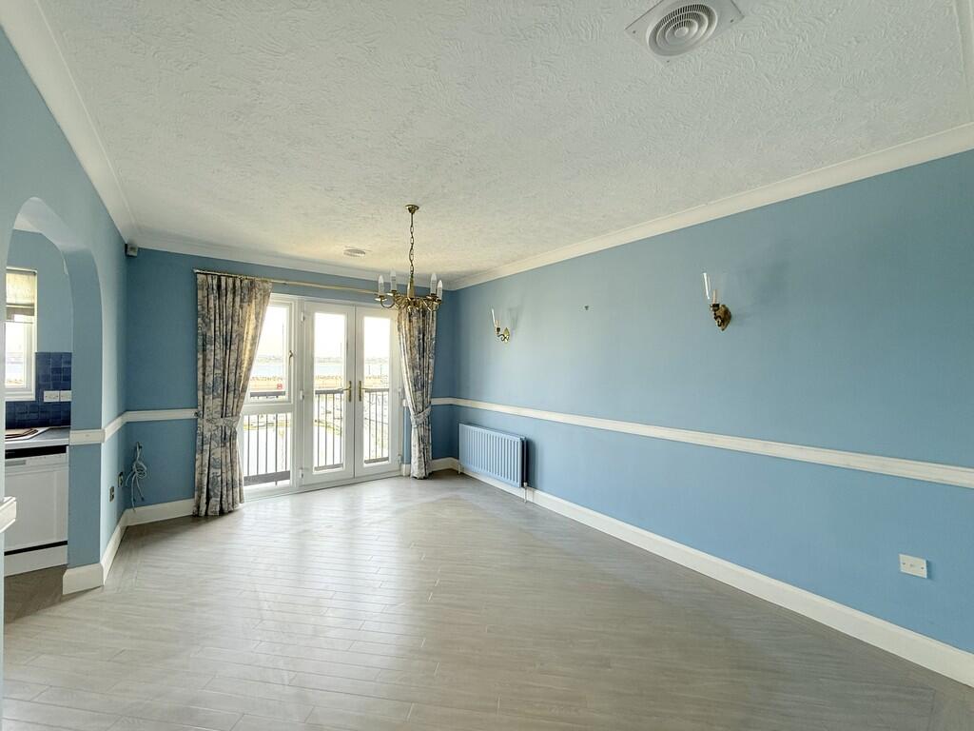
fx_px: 394
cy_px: 366
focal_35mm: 14
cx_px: 487
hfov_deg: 102.1
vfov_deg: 85.7
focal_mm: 2.22
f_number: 2.2
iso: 80
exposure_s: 1/99
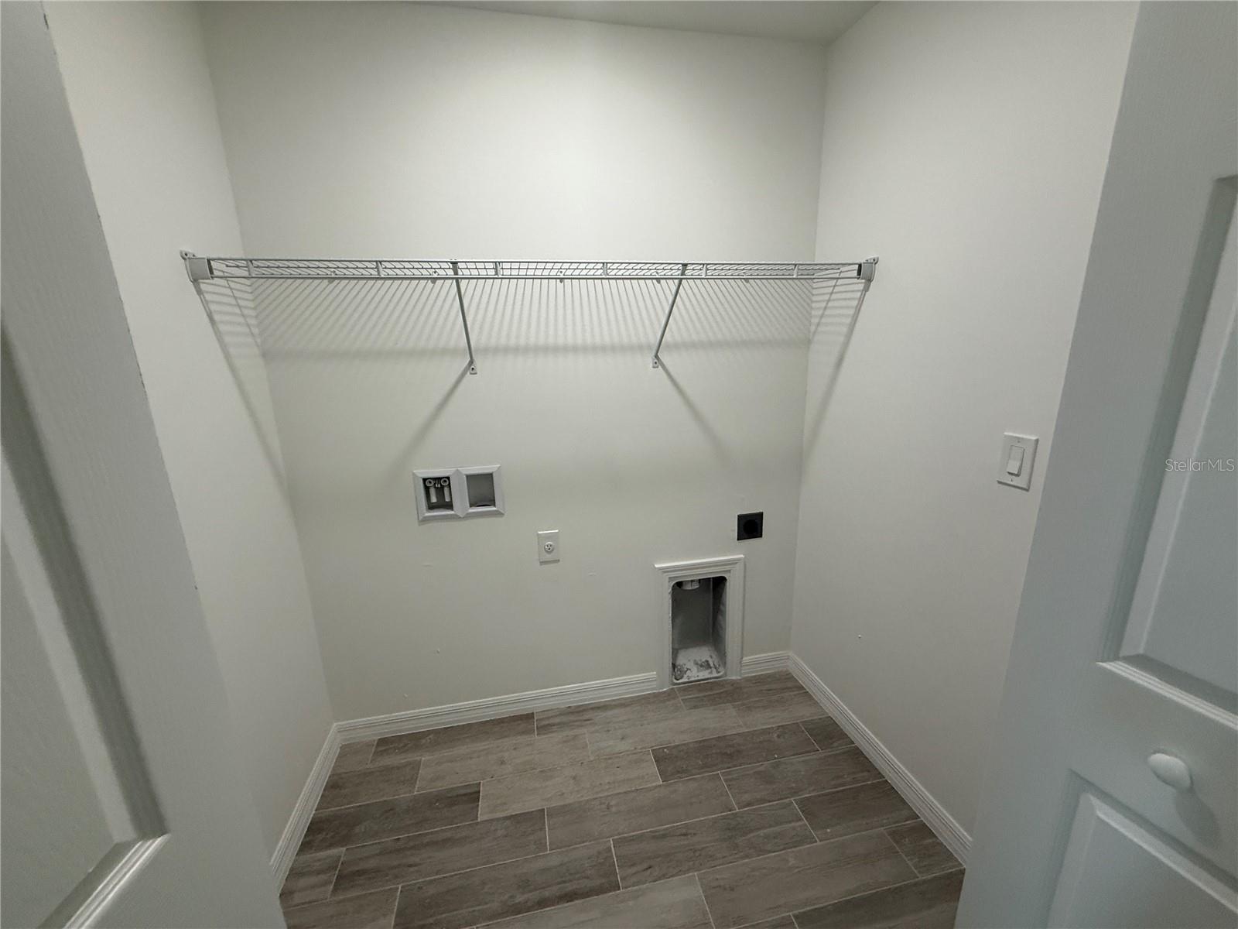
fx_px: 501
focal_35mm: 14
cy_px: 464
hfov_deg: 102.1
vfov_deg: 85.7
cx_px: 619
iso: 200
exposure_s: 1/120
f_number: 2.2
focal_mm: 2.22
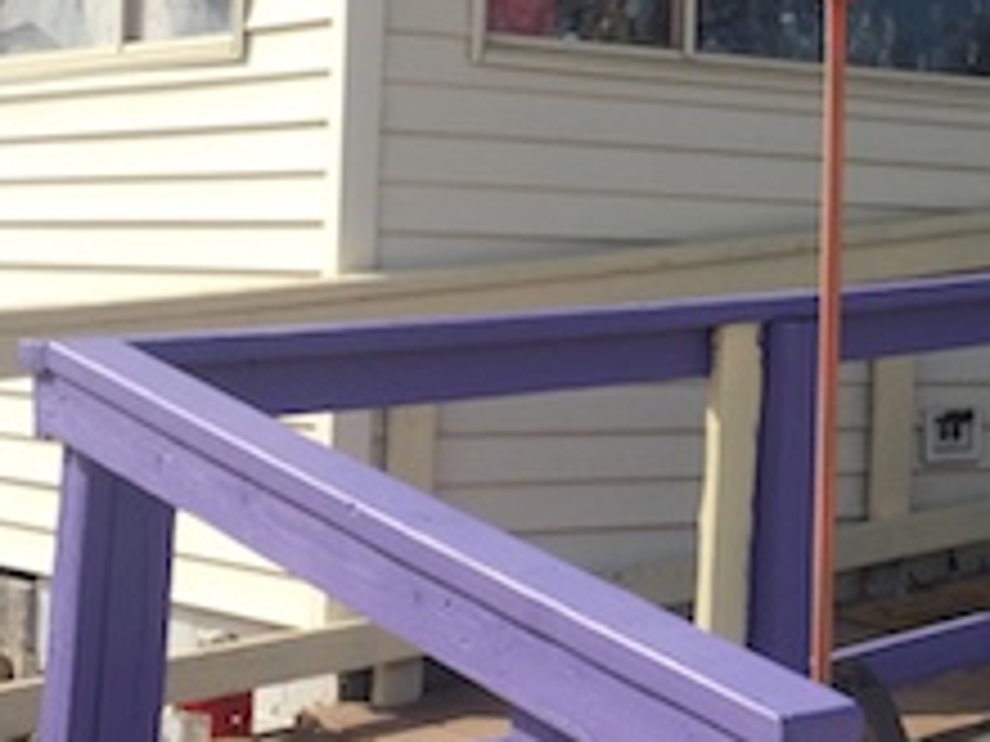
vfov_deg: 14.8
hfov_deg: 19.1
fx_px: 2831
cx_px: 1058
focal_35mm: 99
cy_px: 133
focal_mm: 4.15
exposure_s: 1/1041
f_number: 2.2
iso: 32
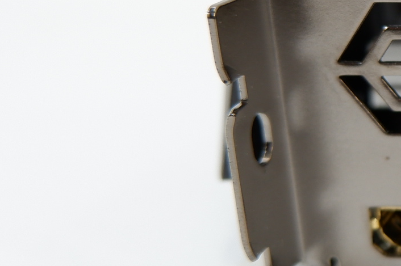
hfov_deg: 16.8
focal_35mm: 98
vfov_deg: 13.9
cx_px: 747
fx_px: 1090
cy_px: 107
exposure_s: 1/80
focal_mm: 15
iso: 200
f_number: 3.5
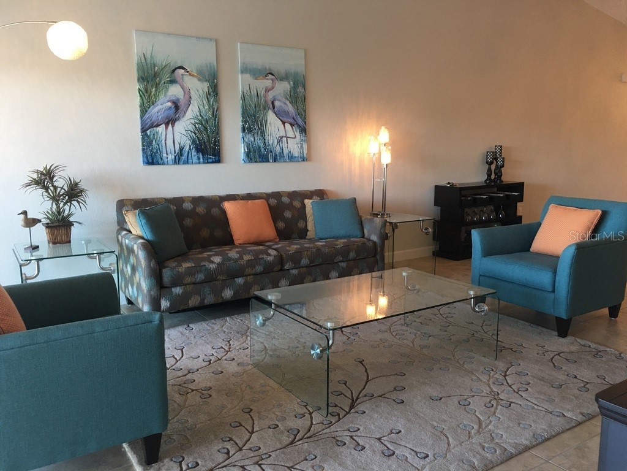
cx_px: 314
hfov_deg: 61.7
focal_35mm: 29
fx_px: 525
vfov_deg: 48.2
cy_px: 236
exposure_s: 1/15
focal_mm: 4.15
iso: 50
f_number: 2.2
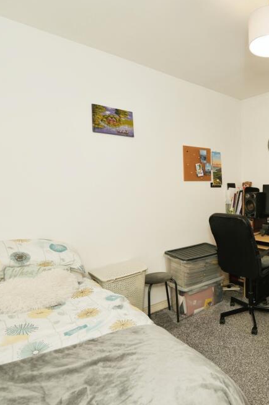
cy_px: 200
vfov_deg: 78.6
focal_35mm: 22
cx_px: 245
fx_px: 247
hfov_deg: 50.4
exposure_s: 1/30
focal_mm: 14
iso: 400
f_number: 5
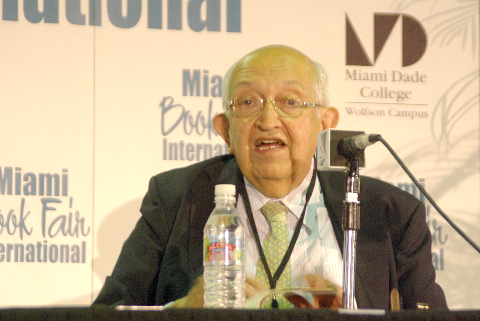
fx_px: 3004
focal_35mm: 225
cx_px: 240
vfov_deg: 6.1
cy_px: 160
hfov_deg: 9.1
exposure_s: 1/8
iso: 1100
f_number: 5.6
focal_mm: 150
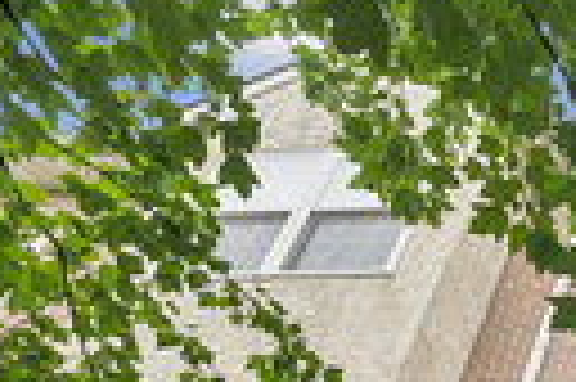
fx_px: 989
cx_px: 1004
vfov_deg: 18.1
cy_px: 652
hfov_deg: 22.0
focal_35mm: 62
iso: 640
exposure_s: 1/80
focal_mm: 16.5
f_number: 8
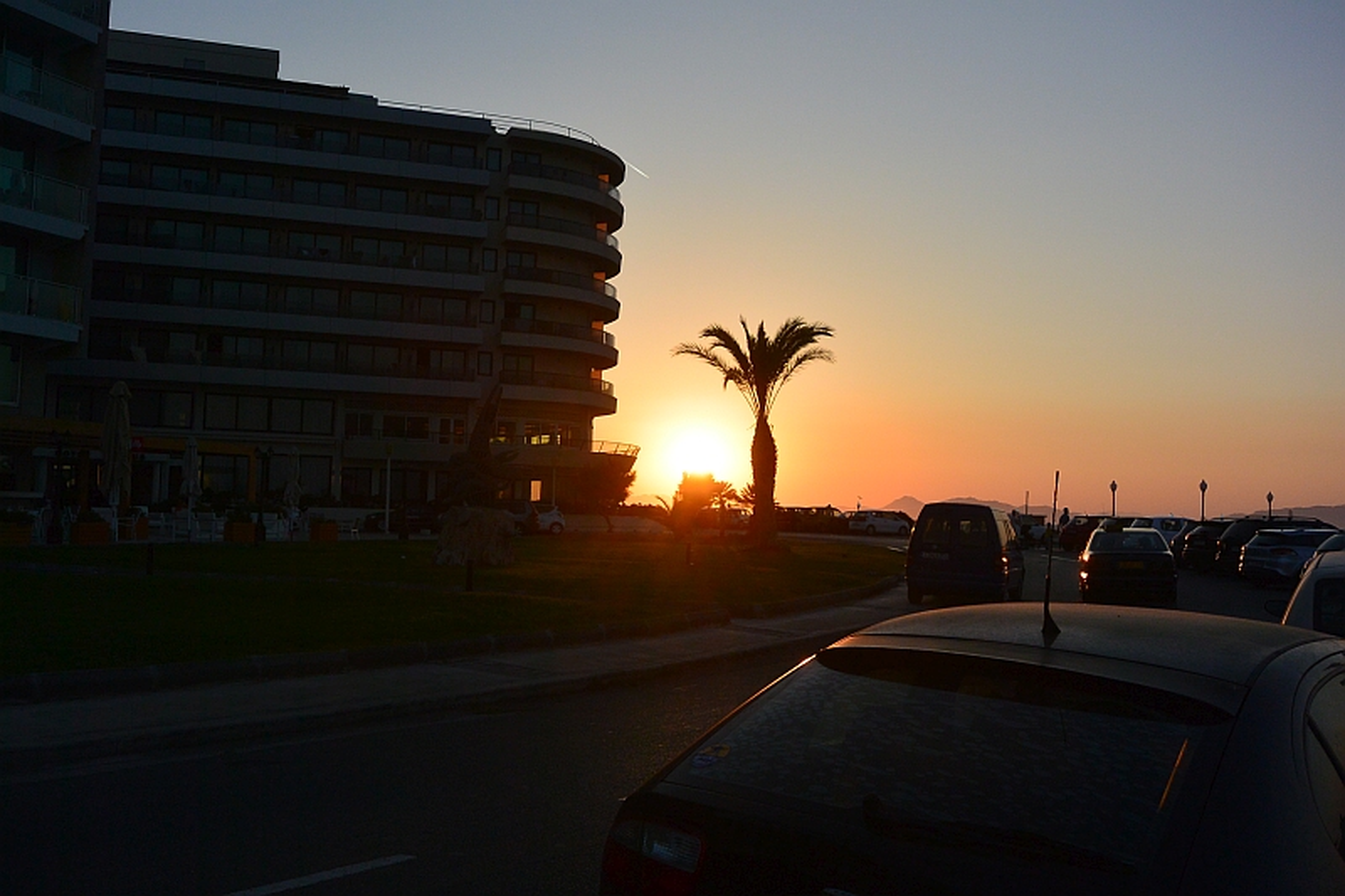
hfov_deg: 55.8
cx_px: 672
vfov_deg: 38.9
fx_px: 1270
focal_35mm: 34
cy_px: 448
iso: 160
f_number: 5
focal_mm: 12.7
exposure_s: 1/1000
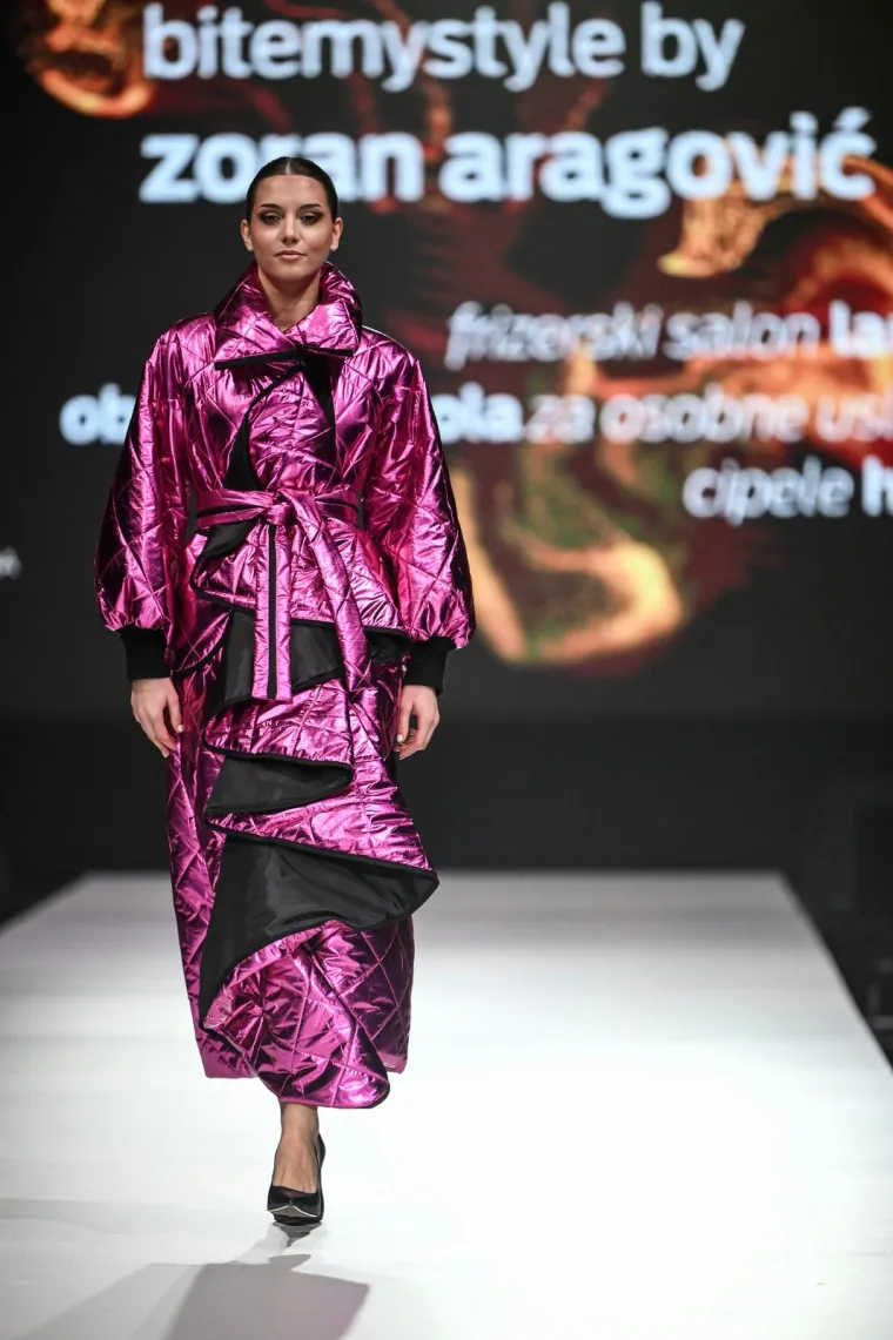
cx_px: 446
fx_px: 7446
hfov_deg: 6.9
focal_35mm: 200
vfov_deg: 10.3
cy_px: 670
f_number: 2.8
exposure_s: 1/800
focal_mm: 200
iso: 2000
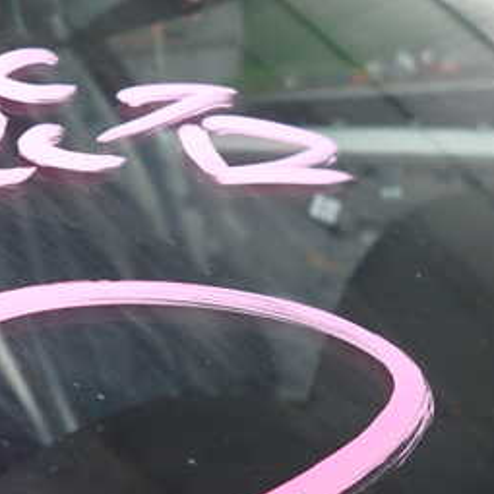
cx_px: 143
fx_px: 840
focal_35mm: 52
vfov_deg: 32.7
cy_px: 294
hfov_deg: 32.4
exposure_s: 1/125
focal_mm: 4.5
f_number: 2
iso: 125
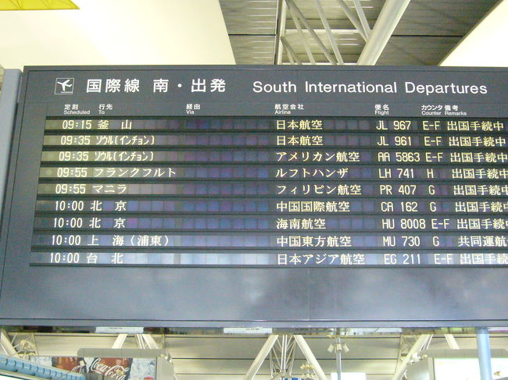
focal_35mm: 46
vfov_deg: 31.5
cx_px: 254
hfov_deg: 41.3
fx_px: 675
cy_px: 190
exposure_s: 1/30
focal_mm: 5.4
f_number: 3
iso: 400
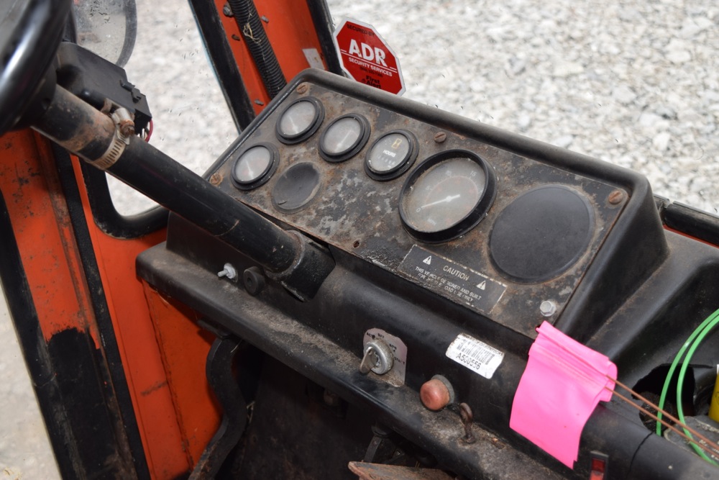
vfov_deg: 22.6
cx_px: 360
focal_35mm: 60
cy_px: 240
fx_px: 1198
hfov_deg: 33.4
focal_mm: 40
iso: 220
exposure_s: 1/125
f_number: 5.6
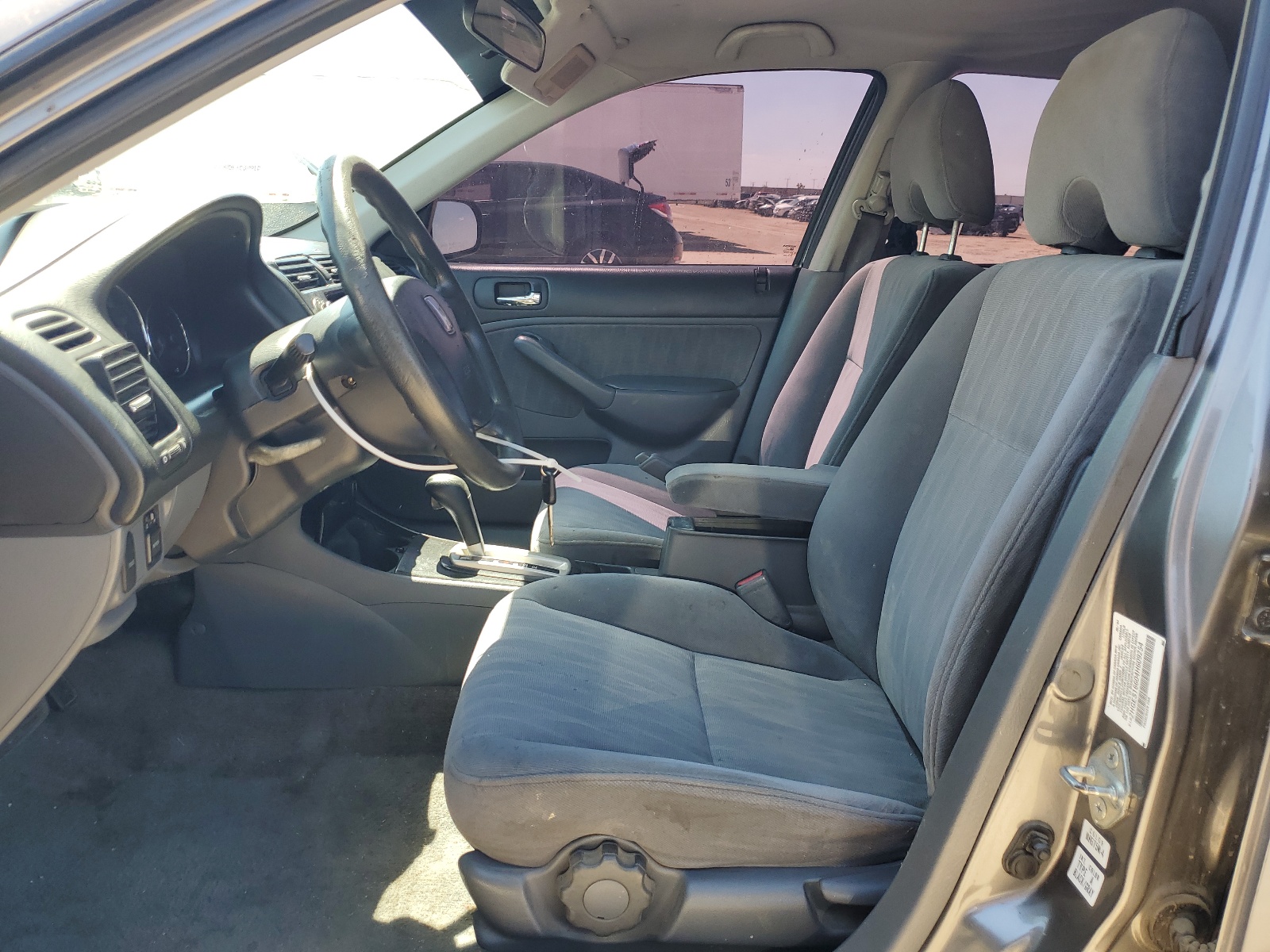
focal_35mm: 26
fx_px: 954
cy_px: 476
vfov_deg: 53.1
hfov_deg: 67.3
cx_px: 635
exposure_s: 1/323
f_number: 1.5
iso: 50
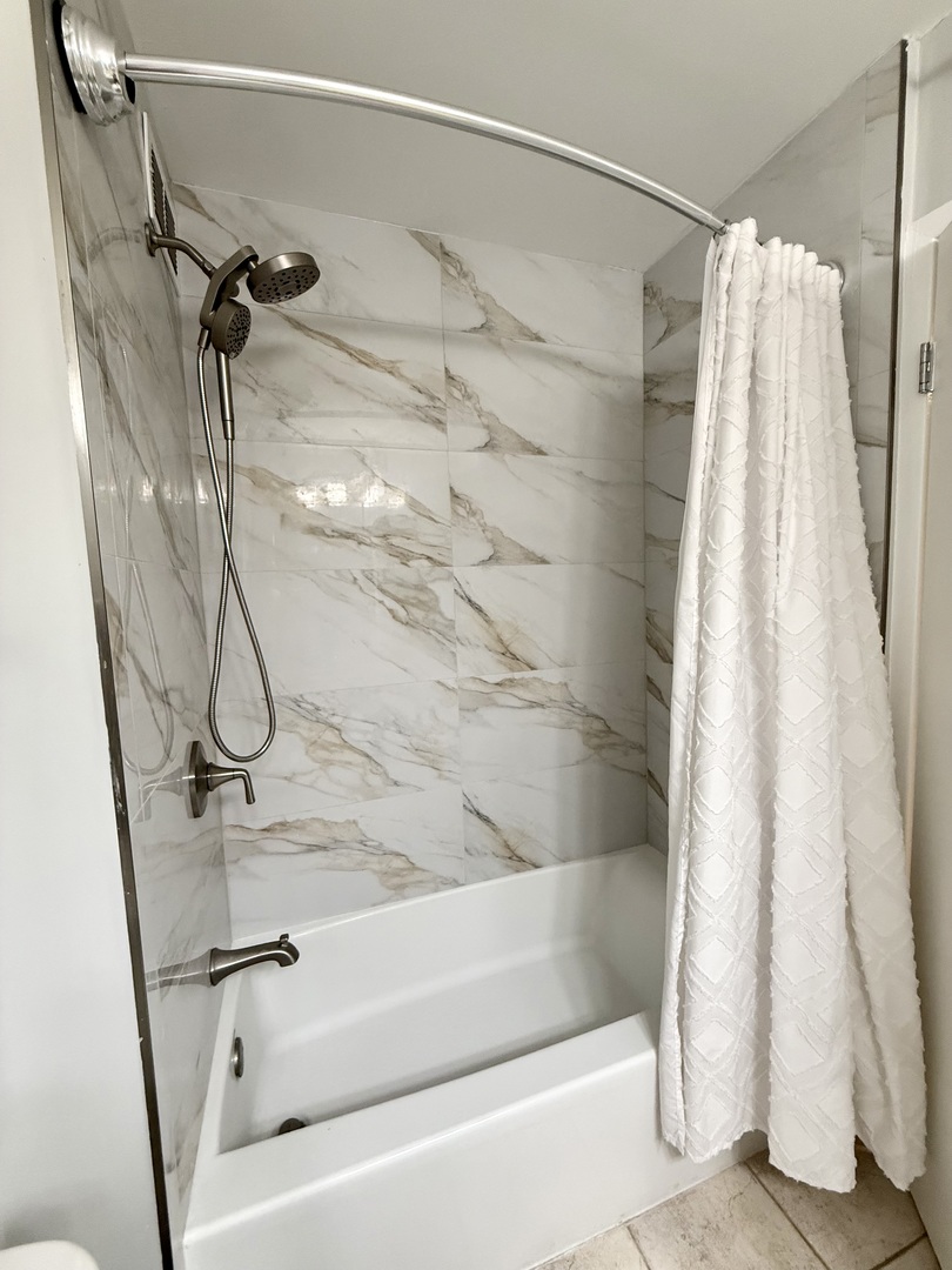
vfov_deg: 102.1
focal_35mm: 14
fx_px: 513
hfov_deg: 85.7
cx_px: 476
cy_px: 635
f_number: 2.2
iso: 250
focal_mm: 2.22
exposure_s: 1/60
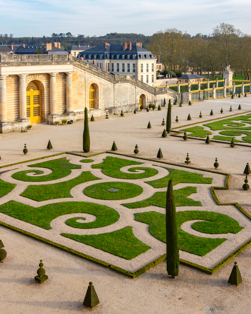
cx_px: 142
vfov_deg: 39.5
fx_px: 436
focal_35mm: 47
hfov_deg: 32.1
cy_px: 158
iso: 100
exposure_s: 1/160
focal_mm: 22
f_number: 11
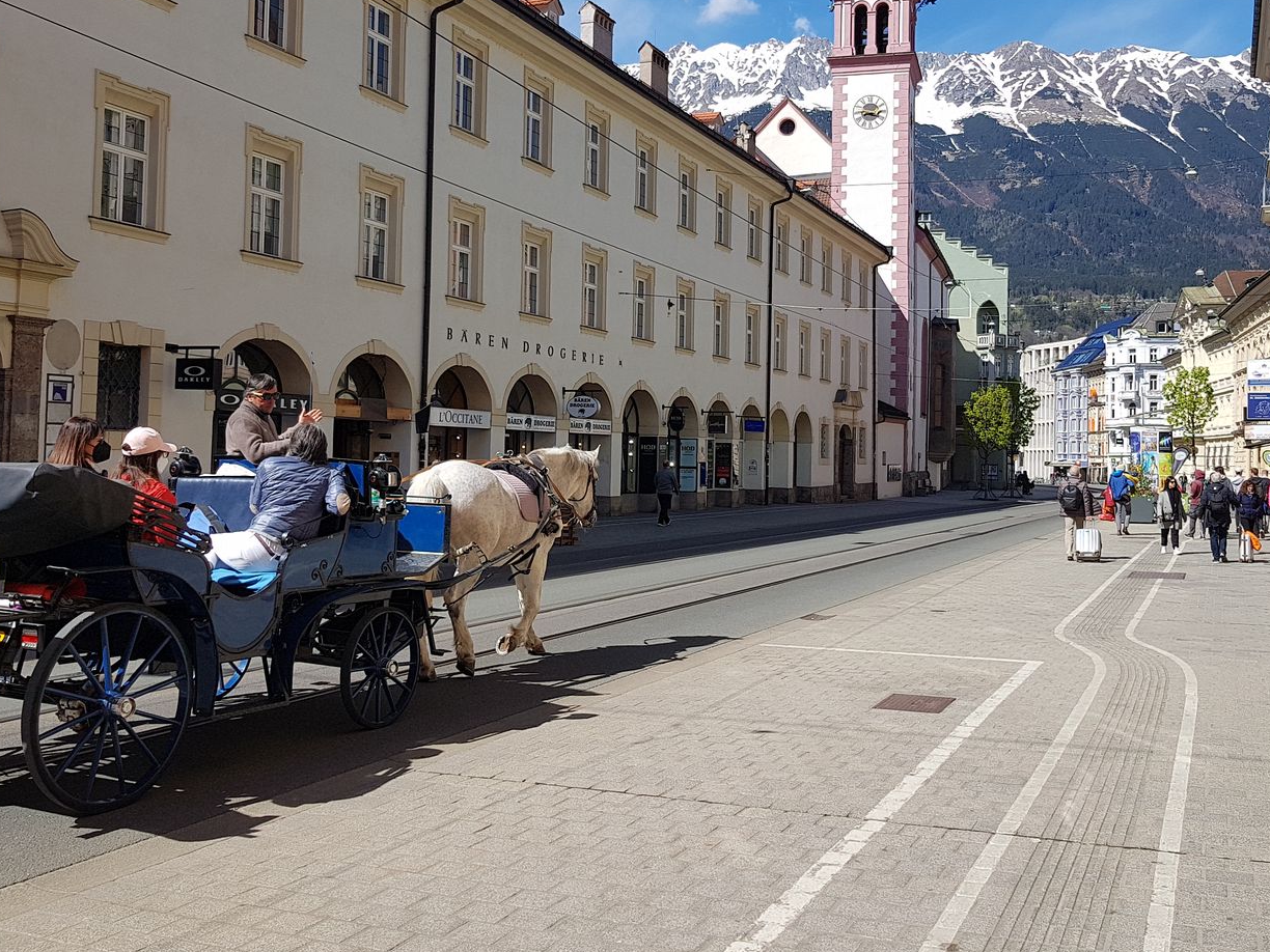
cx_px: 653
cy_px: 409
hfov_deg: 54.0
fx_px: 1247
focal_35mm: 34
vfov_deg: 41.7
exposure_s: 1/2256
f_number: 1.7
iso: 50
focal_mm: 4.2
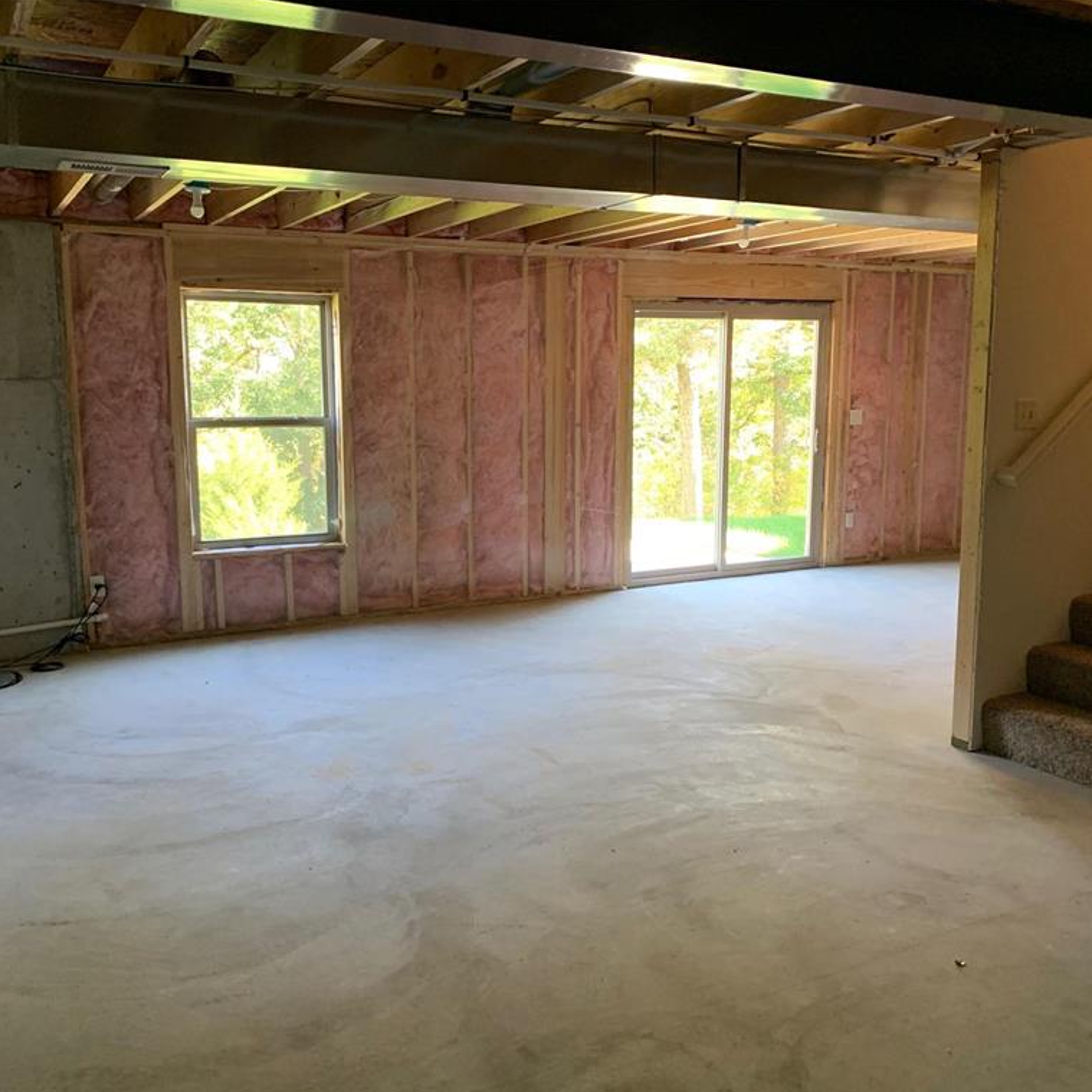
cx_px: 528
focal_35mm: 31
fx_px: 1106
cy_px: 548
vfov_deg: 52.5
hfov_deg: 52.5
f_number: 1.8
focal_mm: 4.25
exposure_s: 1/60
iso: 200
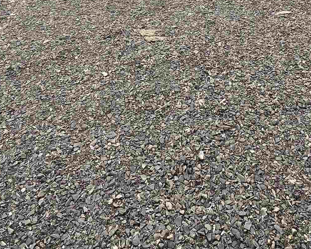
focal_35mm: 39
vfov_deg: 35.0
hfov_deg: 46.0
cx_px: 210
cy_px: 6
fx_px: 359
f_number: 1.8
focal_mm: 1.57
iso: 32
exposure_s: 1/110
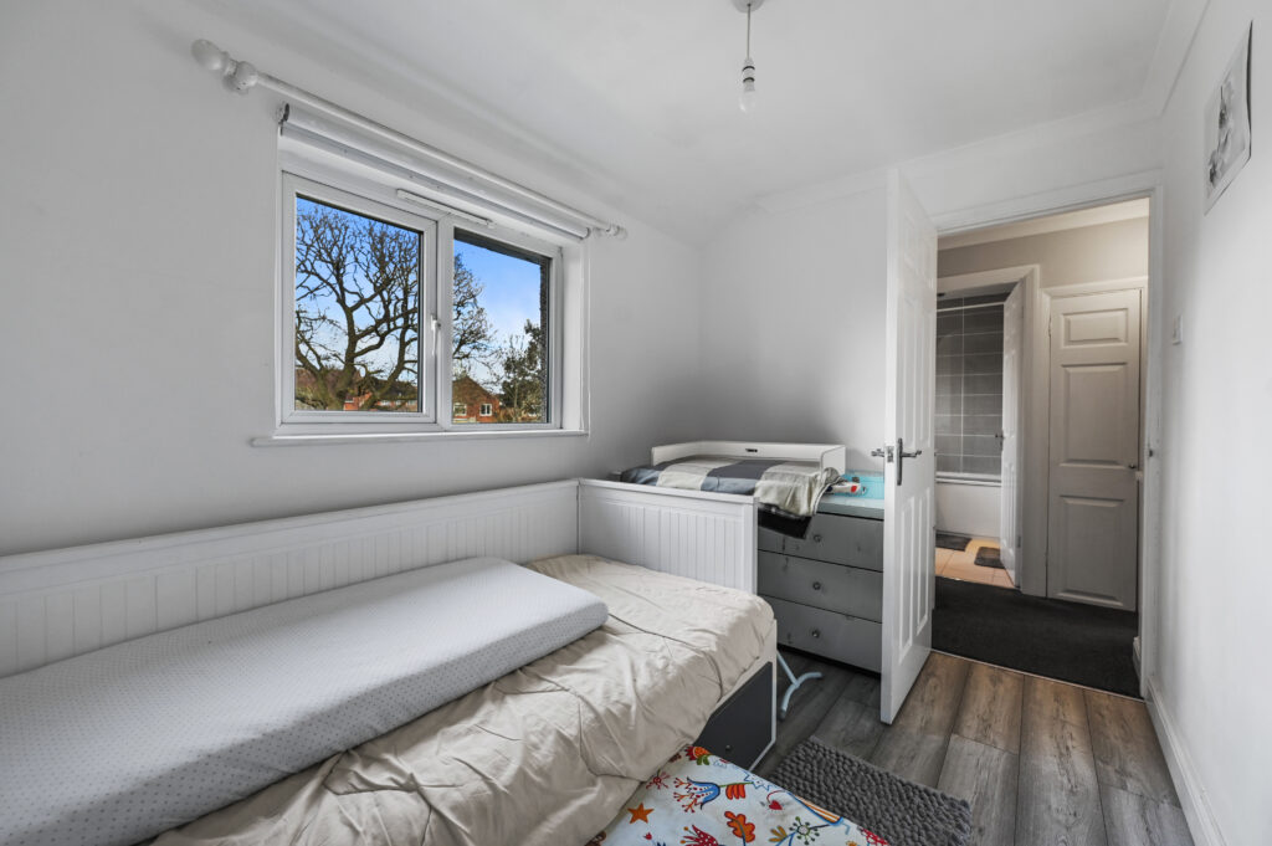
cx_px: 636
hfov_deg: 104.3
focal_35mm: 14
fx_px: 494
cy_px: 423
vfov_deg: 81.1
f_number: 5
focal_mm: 14
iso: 400
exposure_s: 1/10
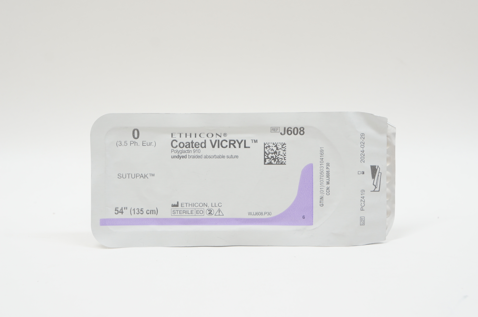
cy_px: 158
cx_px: 239
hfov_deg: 33.4
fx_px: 796
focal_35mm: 60
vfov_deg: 22.6
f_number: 7.1
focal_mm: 40
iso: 400
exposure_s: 1/40
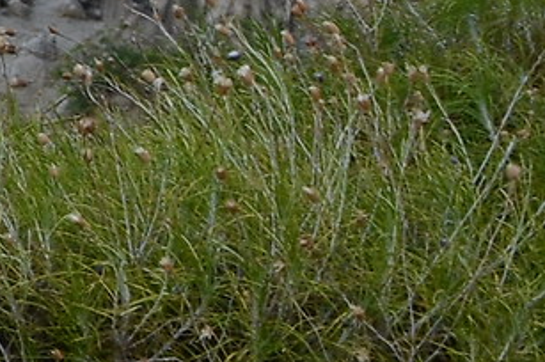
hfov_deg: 6.3
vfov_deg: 4.7
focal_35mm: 281
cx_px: -1470
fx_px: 4249
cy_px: -705
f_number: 6.3
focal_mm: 24
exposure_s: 1/160
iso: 100
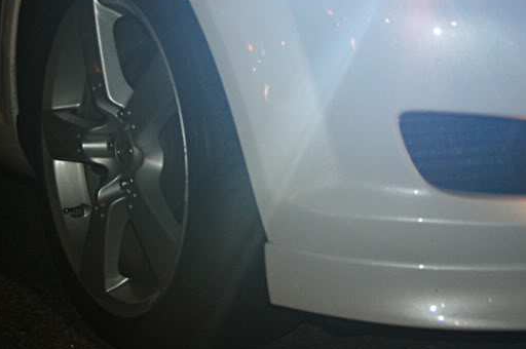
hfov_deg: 24.1
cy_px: 12
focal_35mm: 84
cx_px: 158
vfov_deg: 15.9
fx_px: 1226
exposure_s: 1/13
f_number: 3.3
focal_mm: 28
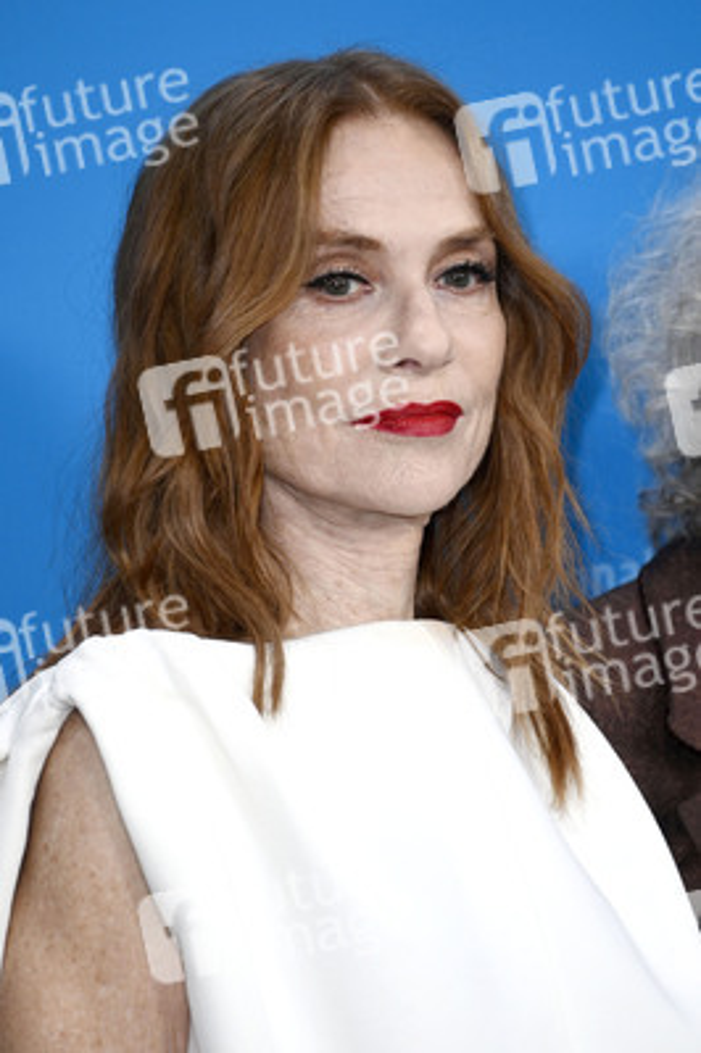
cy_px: 526
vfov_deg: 6.9
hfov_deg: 4.6
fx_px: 8777
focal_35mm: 300
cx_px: 350
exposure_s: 1/250
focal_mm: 300
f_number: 5.6
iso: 1250
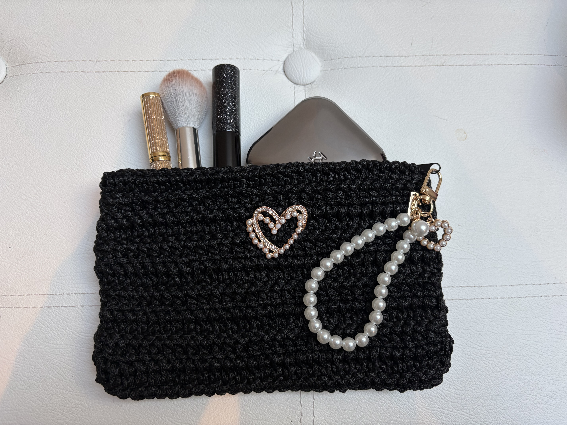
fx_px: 426
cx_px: 284
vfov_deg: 53.1
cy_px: 212
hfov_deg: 67.3
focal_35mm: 26
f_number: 1.6
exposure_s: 1/50
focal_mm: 5.96
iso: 100
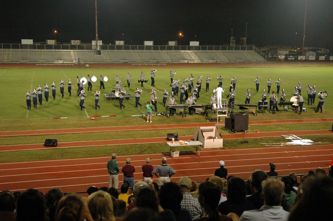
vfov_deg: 28.0
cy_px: 110
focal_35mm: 48
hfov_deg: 41.2
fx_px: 443
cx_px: 166
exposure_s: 1/60
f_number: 2.8
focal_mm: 32
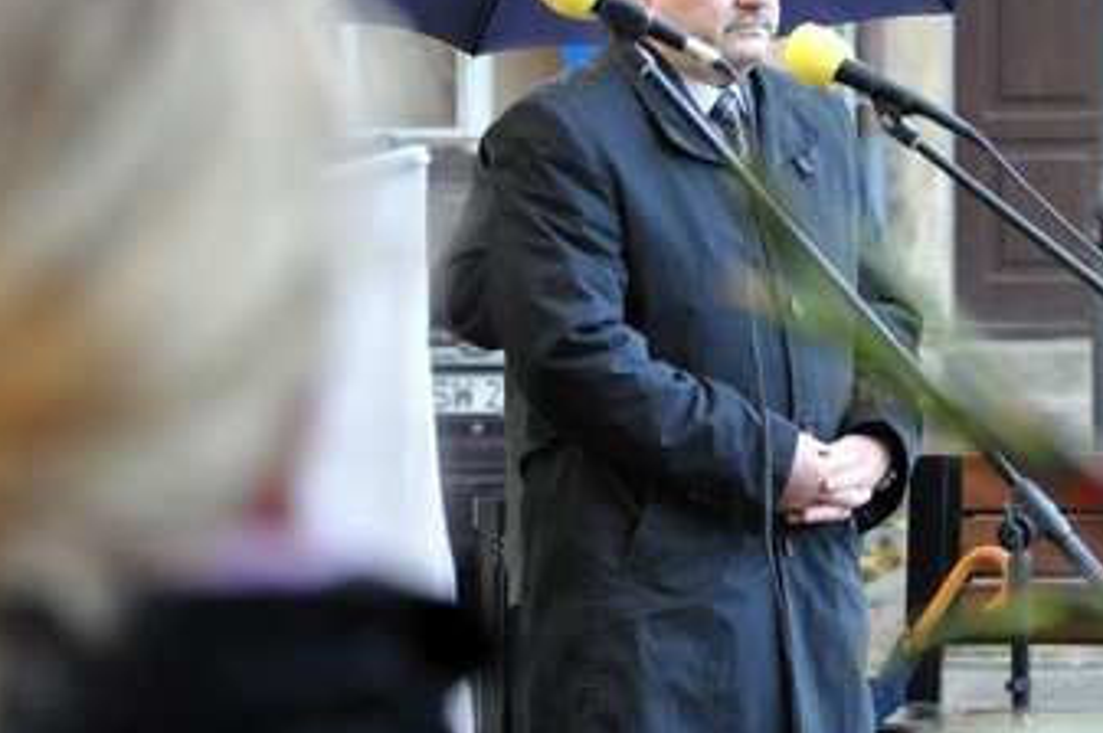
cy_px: 164
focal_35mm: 336
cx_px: 939
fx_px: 10284
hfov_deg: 6.1
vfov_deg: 4.1
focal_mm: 116
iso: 1600
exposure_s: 1/80
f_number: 5.6
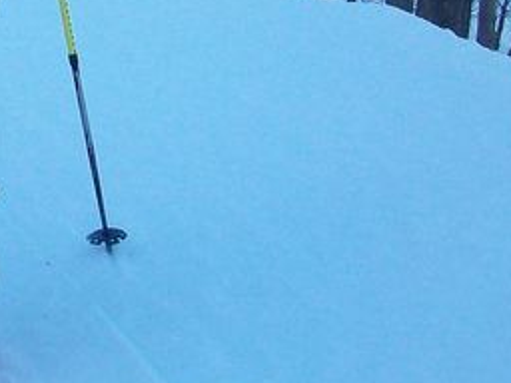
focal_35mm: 115
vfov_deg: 12.5
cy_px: -100
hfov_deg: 16.5
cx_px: -70
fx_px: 1698
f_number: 2.8
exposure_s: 1/320
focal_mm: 5.7
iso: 80
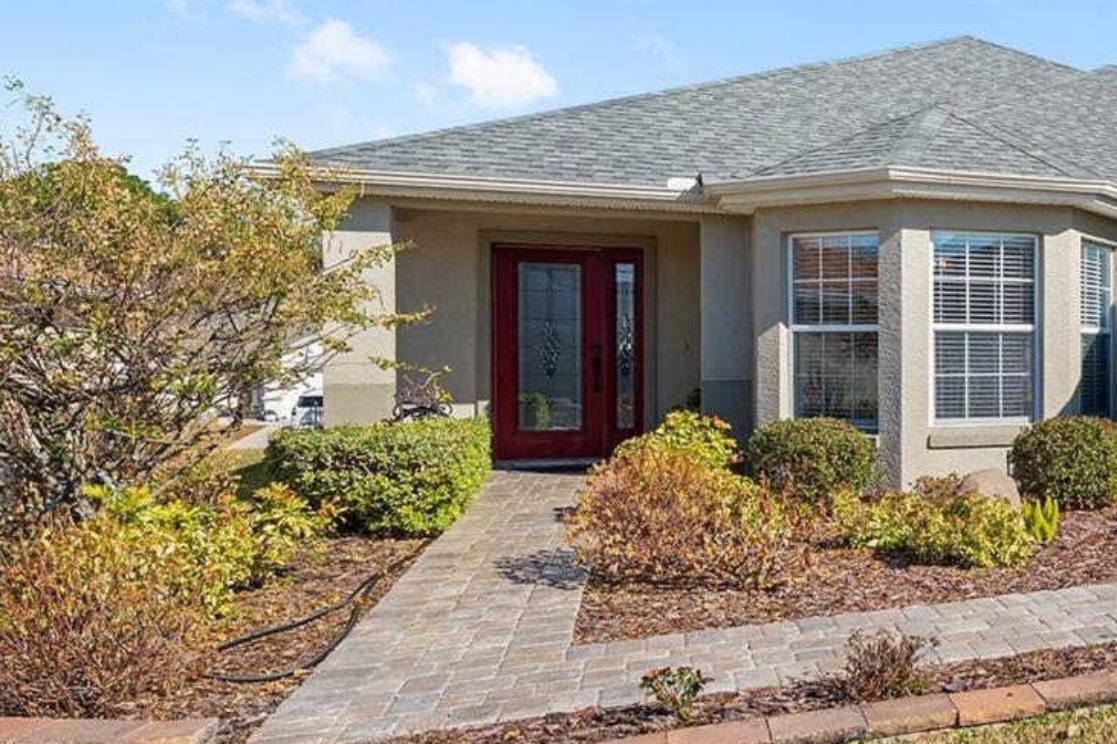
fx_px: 1086
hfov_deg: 45.1
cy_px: 367
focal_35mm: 35
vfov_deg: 37.8
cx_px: 1145
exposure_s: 1/400
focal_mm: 16
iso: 160
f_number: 8
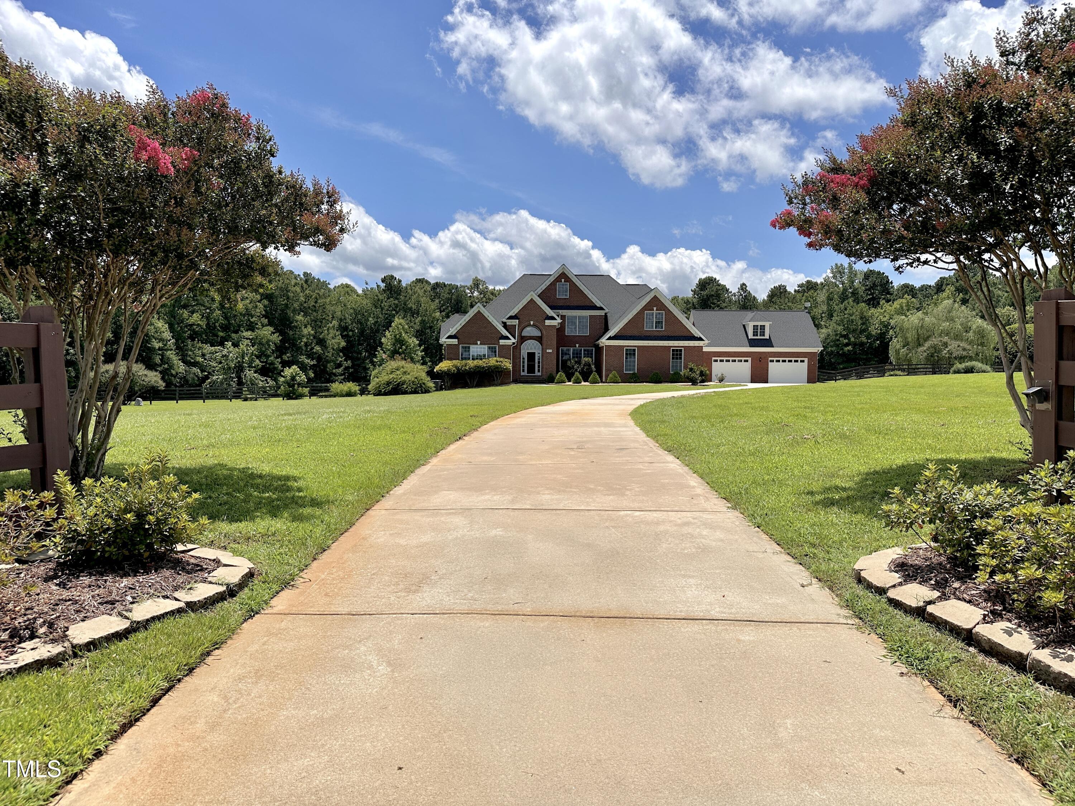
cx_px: 538
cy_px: 403
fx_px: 745
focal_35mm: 24
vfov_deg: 56.8
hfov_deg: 71.6
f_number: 1.78
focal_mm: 6.86
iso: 80
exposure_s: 1/8197
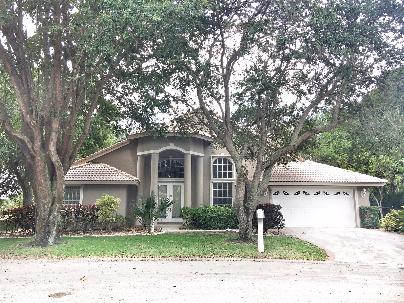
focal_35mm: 29
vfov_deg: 48.2
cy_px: 152
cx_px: 202
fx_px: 338
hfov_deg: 61.7
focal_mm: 4.15
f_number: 2.2
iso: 32
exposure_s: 1/146
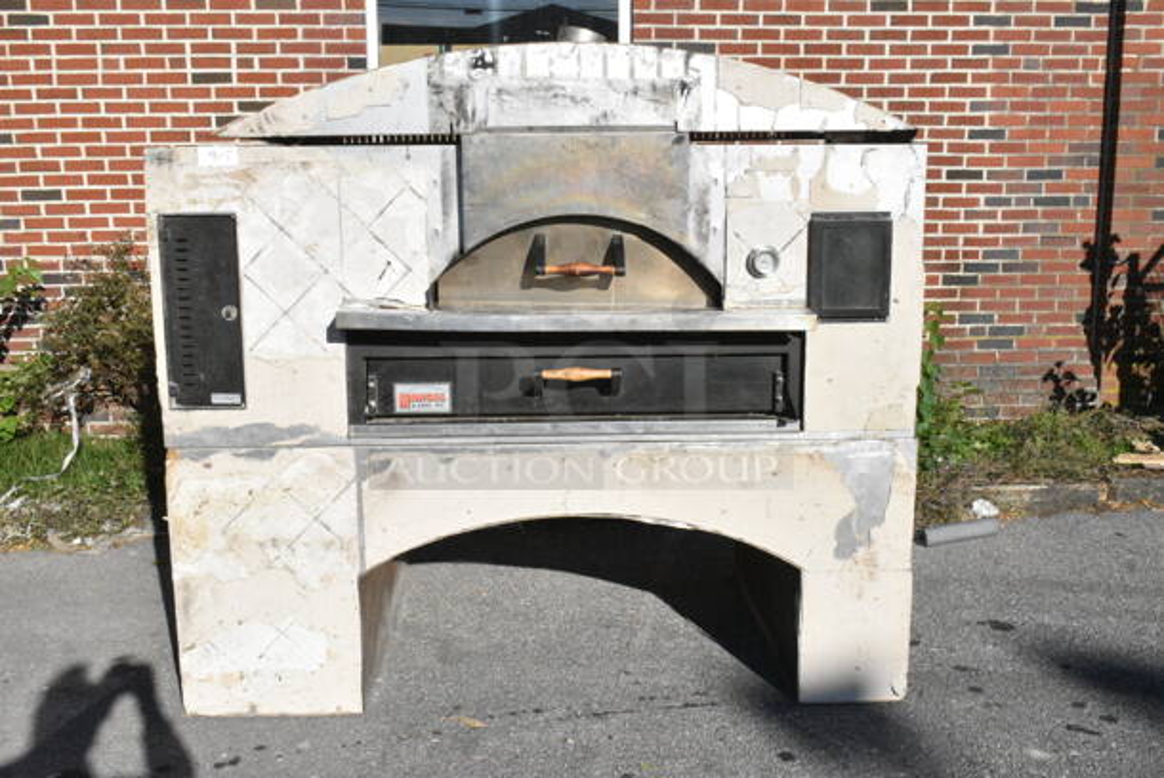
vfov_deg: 35.6
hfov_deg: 51.2
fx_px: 1214
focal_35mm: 38
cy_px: 389
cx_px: 582
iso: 6400
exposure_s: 1/2500
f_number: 25
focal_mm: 25
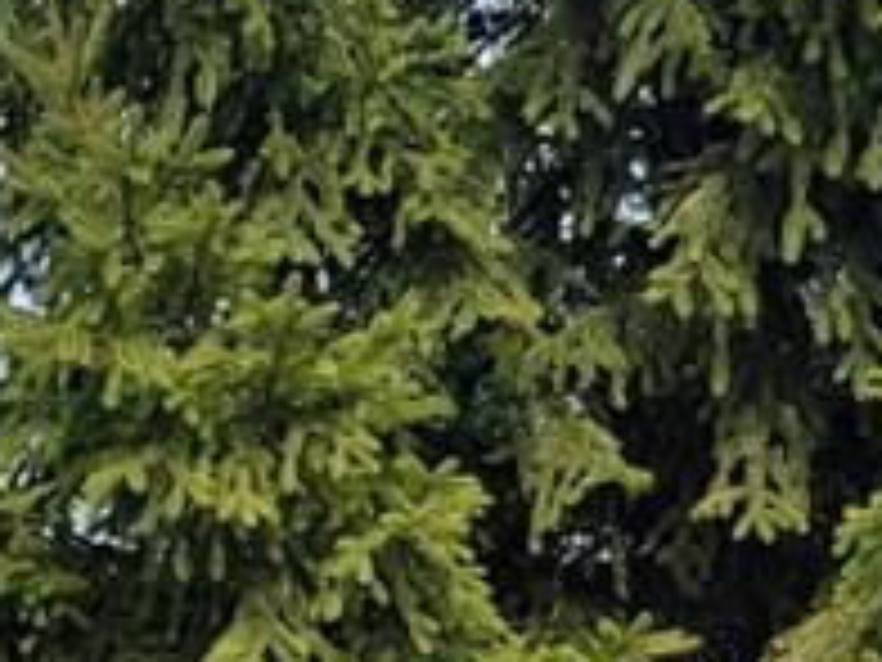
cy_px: 1229
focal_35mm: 136
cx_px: -454
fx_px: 3465
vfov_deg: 10.2
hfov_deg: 13.6
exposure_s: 1/1387
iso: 40
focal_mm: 5.4
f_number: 1.8
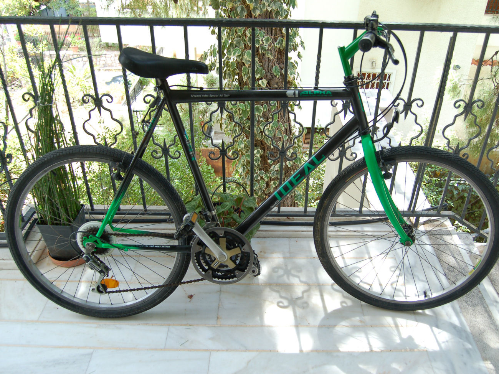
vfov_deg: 46.8
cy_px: 185
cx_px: 274
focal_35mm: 30
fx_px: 432
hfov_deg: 59.8
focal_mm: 18
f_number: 4
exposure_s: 1/80
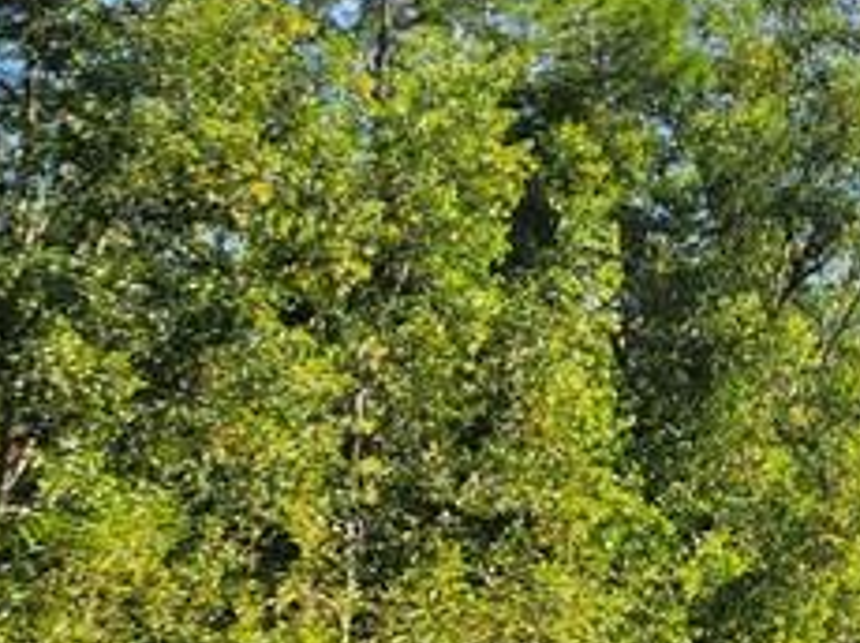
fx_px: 2656
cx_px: 1268
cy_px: 123
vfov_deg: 13.7
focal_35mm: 107
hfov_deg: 16.8
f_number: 1.8
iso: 50
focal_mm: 5
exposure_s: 1/2163
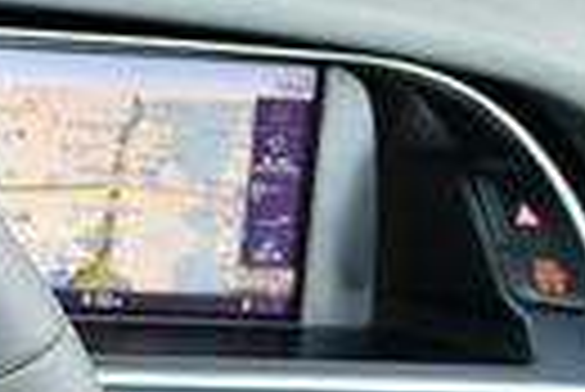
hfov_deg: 10.9
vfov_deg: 7.5
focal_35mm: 177
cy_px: 707
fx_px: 2879
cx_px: -432
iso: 640
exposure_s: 1/250
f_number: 3.5
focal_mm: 18
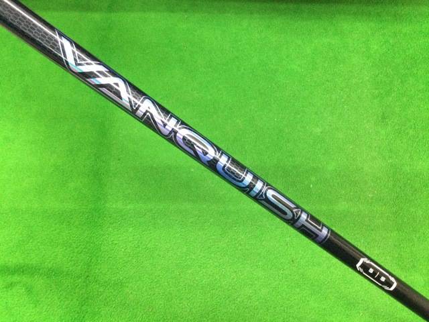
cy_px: 161
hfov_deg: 58.4
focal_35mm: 31
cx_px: 214
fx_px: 384
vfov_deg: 45.4
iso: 200
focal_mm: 3.3
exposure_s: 1/24
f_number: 2.4
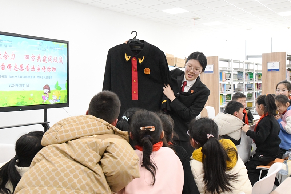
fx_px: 307
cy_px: 97
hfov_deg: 50.7
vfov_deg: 35.0
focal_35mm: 38
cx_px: 146
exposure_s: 1/160
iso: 12800
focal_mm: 32
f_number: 7.1
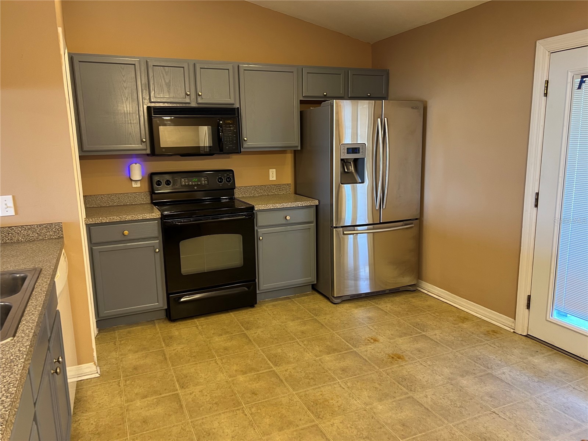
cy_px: 220
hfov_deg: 67.3
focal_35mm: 26
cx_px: 294
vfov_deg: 53.1
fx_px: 442
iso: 160
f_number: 1.5
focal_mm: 5.7
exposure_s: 1/60
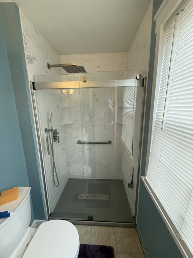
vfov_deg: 102.1
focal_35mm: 14
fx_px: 104
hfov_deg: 85.7
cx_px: 96
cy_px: 129
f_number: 2.2
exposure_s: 1/60
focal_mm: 2.22
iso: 250
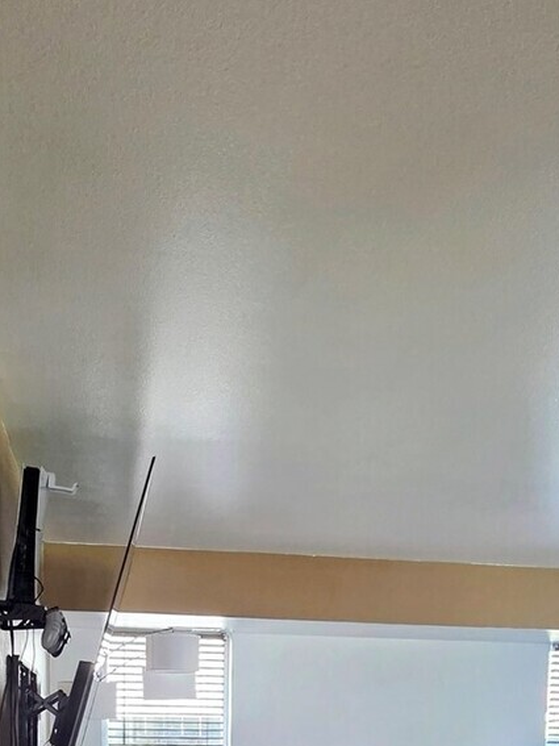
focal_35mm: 33
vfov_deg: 45.1
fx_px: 711
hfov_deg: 42.8
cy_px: 776
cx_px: 245
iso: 200
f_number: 2.2
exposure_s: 1/60
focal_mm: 2.2
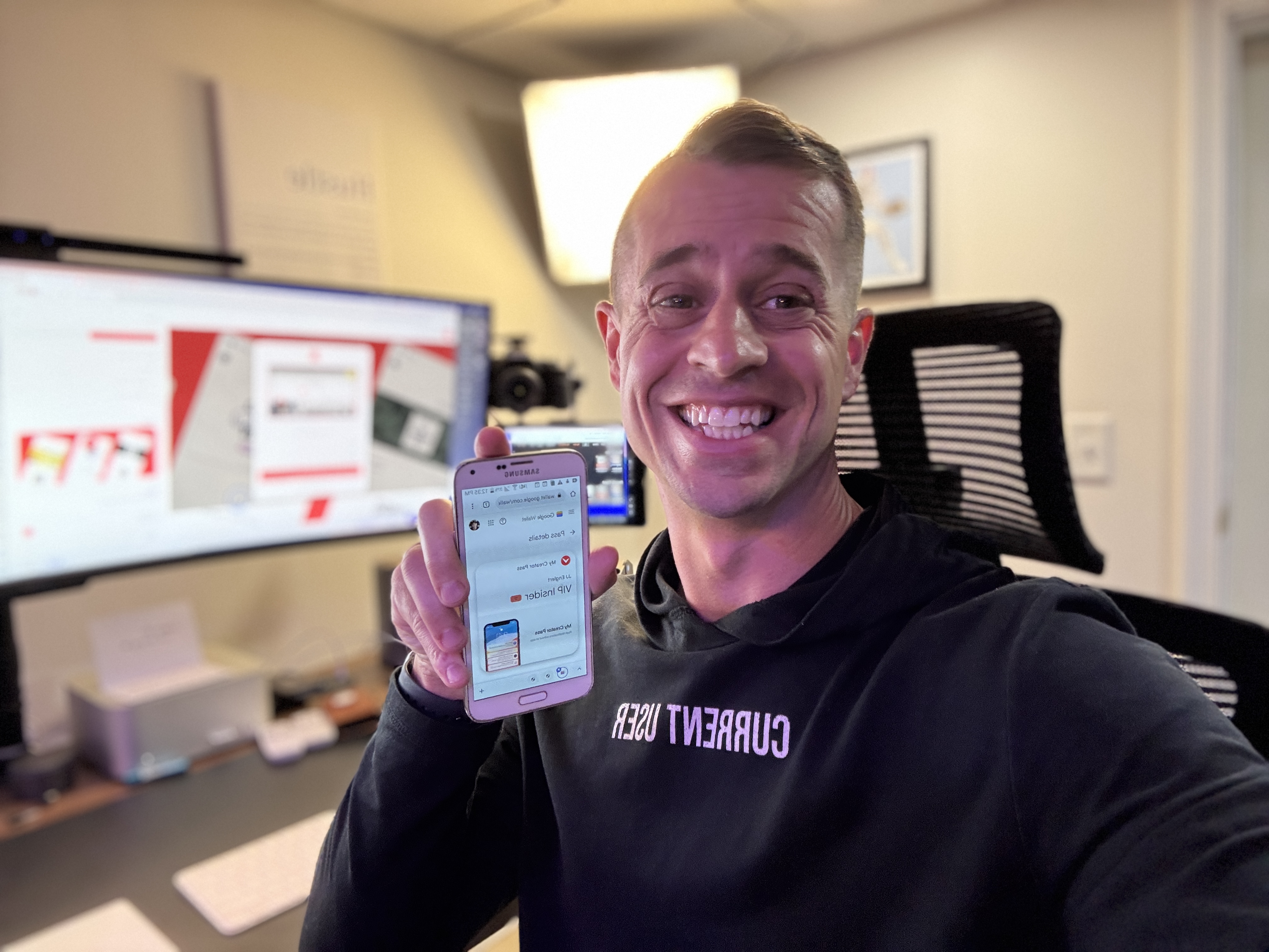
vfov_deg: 58.9
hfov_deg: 73.9
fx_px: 843
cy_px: 476
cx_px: 634
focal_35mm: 23
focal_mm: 2.69
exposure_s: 1/52
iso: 320
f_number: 1.9
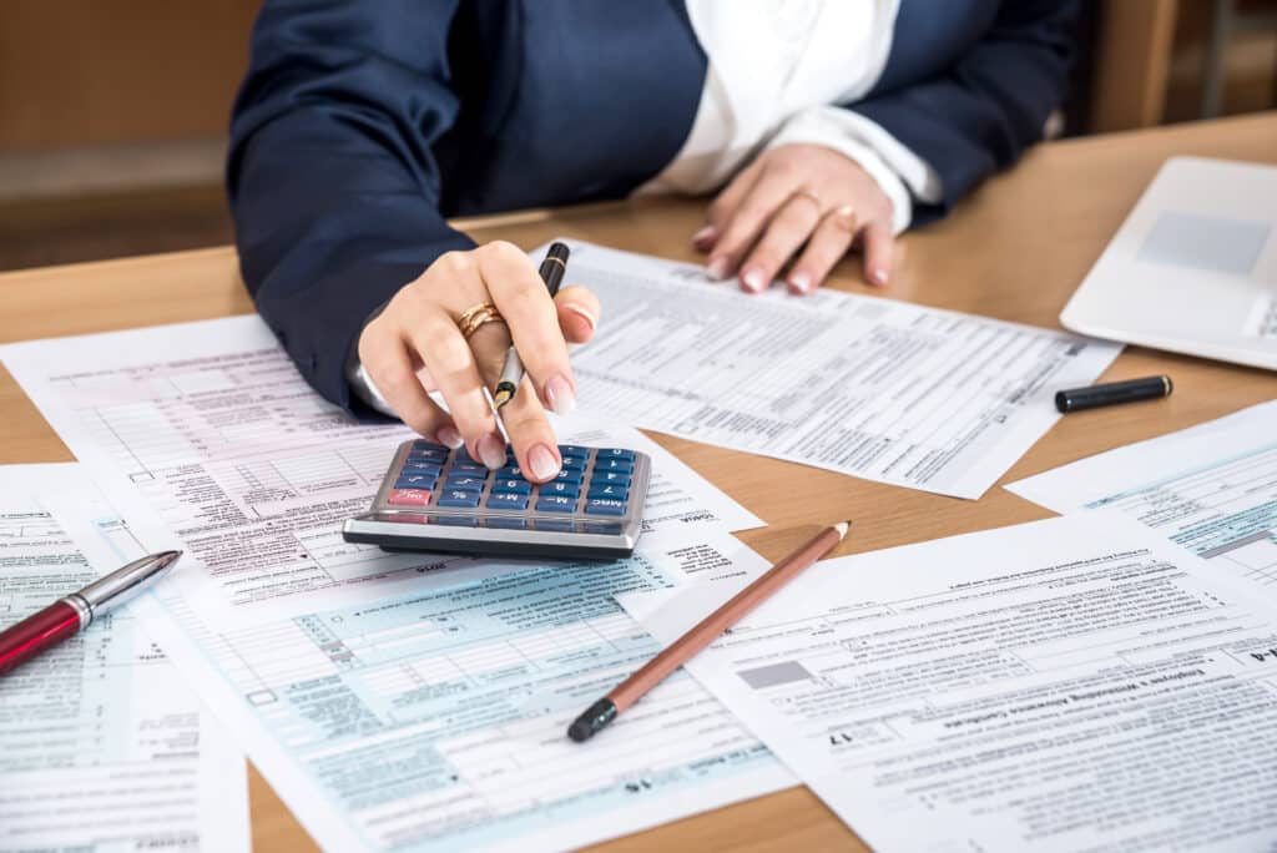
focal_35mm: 70
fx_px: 2484
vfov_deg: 19.5
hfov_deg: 28.8
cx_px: 638
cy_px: 426
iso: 320
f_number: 7.1
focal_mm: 70
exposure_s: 1/100
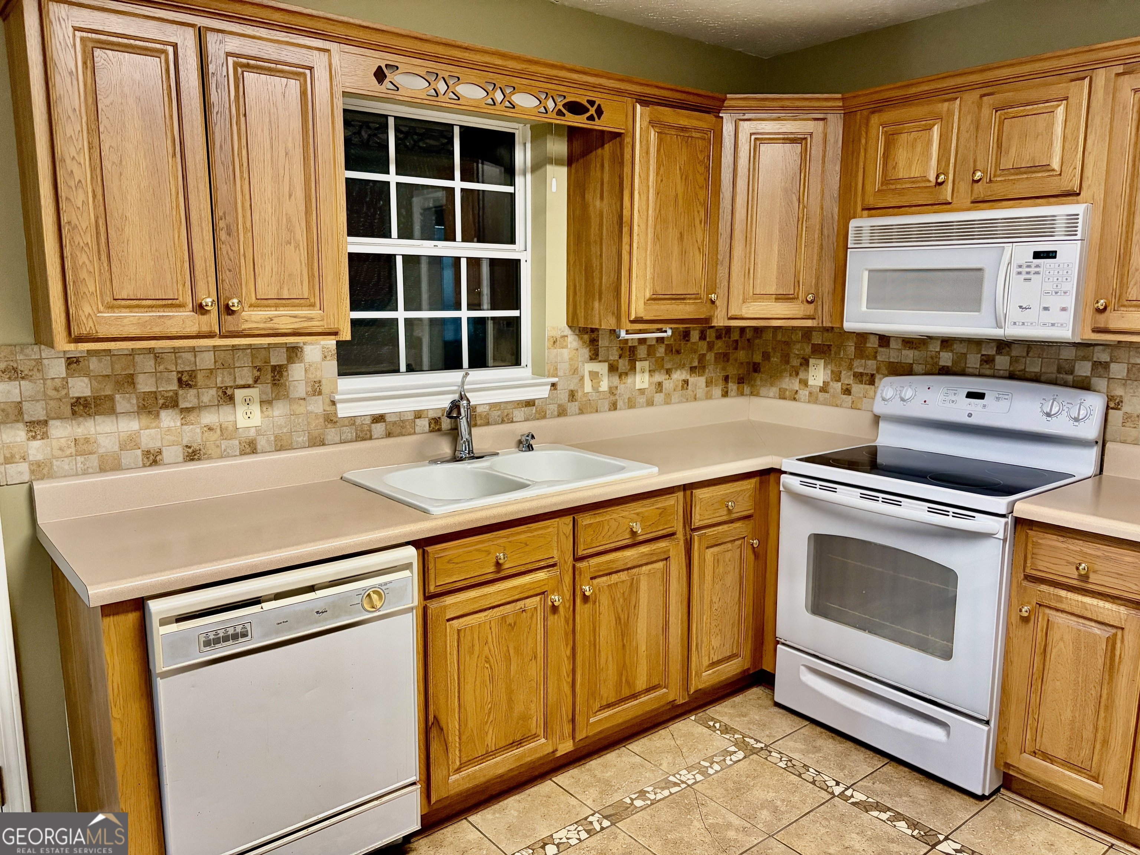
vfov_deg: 53.1
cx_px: 570
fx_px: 856
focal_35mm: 26
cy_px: 428
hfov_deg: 67.3
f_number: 1.6
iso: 320
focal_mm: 5.96
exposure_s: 1/60
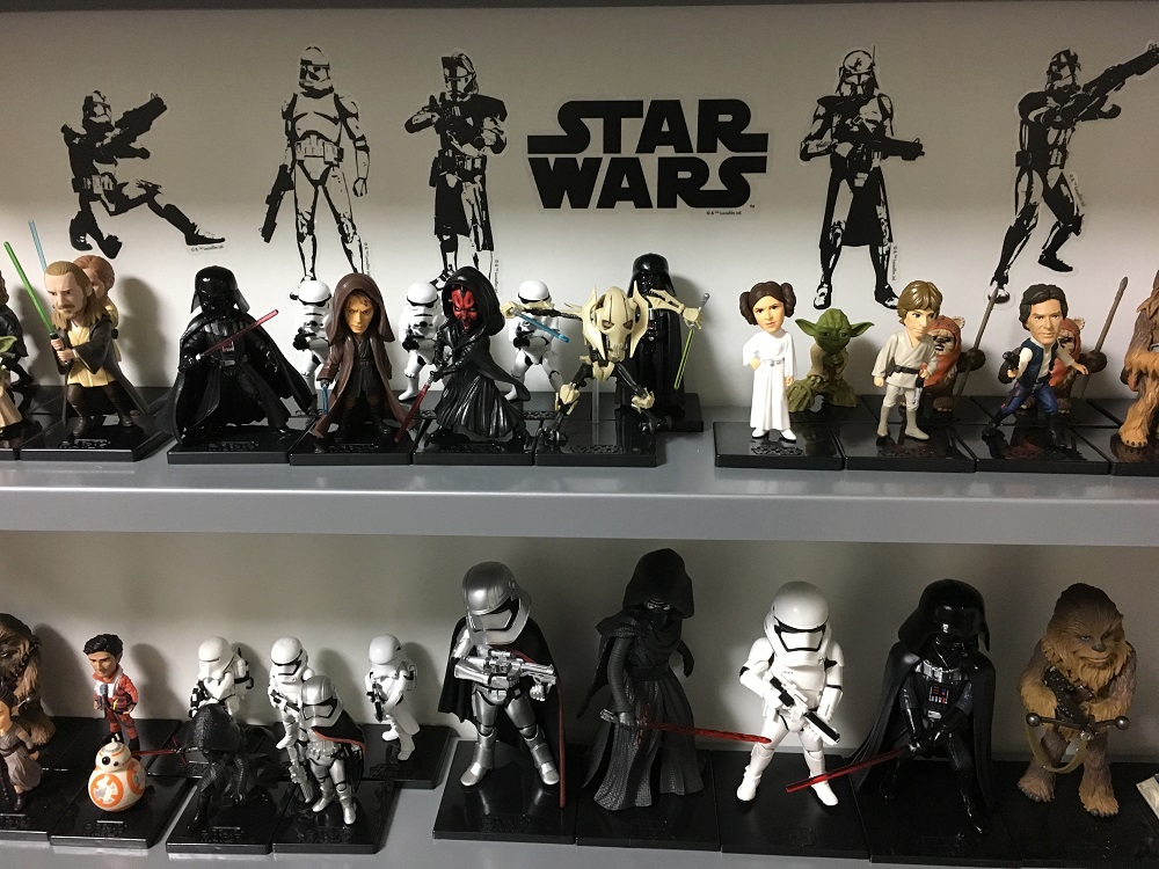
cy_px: 434
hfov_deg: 61.7
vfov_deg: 48.2
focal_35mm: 29
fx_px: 971
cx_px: 580
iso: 200
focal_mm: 4.15
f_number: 2.2
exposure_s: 1/17
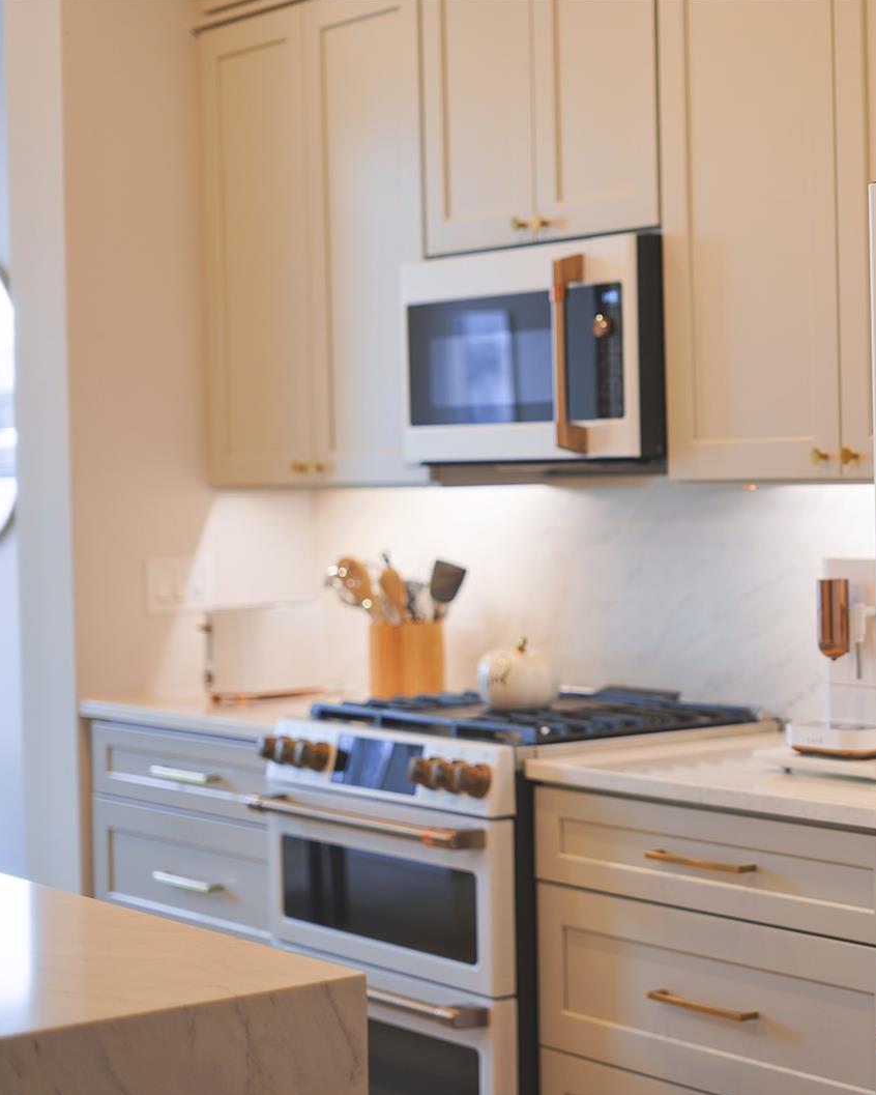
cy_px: 548
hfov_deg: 21.1
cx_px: 792
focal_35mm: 71
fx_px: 2300
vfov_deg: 26.8
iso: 100
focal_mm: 50
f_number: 2
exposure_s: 1/50
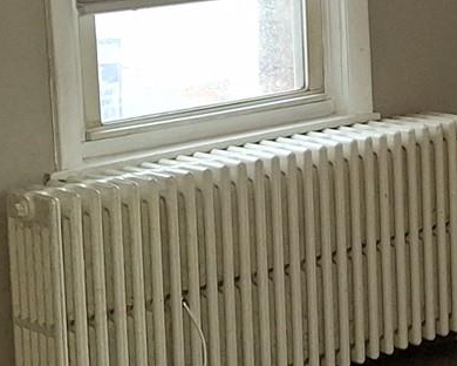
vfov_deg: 12.9
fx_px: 1596
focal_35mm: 118
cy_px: -18
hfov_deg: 13.9
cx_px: 893
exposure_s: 1/24
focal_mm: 5.54
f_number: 1.8
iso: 25
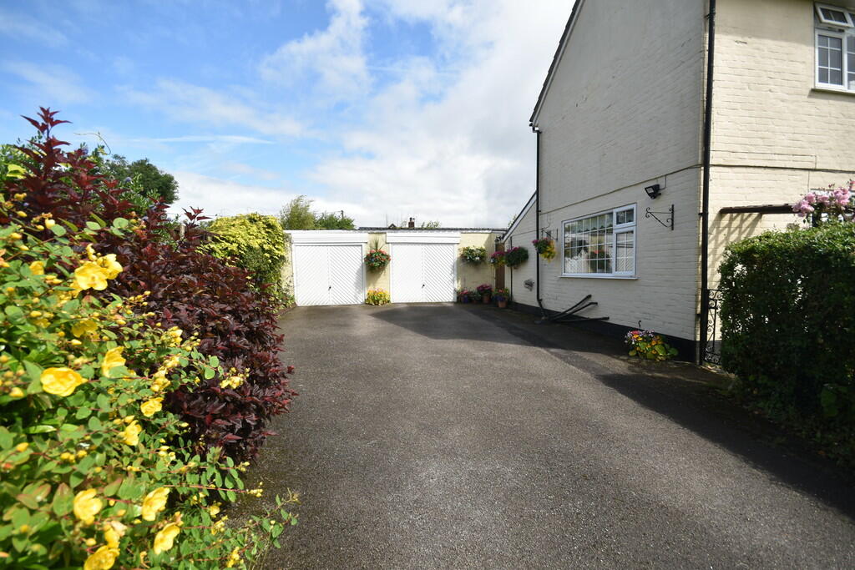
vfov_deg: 77.3
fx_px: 356
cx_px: 428
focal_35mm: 15
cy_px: 285
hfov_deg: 100.4
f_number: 8
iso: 100
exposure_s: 1/200
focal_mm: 10
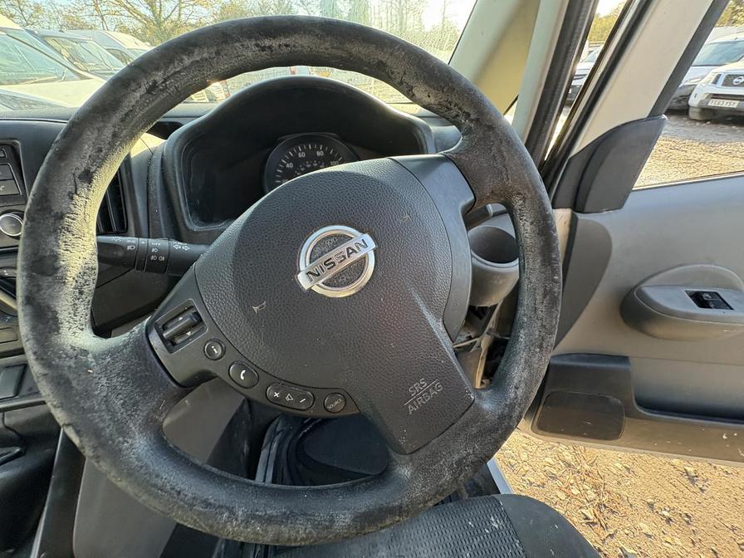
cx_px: 372
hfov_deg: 102.1
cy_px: 279
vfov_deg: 85.7
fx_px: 301
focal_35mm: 14
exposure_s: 1/99
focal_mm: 2.22
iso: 160
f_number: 2.2
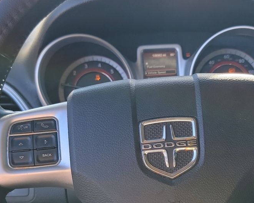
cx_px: 160
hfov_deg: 32.9
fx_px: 428
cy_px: 144
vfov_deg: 26.4
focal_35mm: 57
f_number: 1.8
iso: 56
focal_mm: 6.7
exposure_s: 1/119
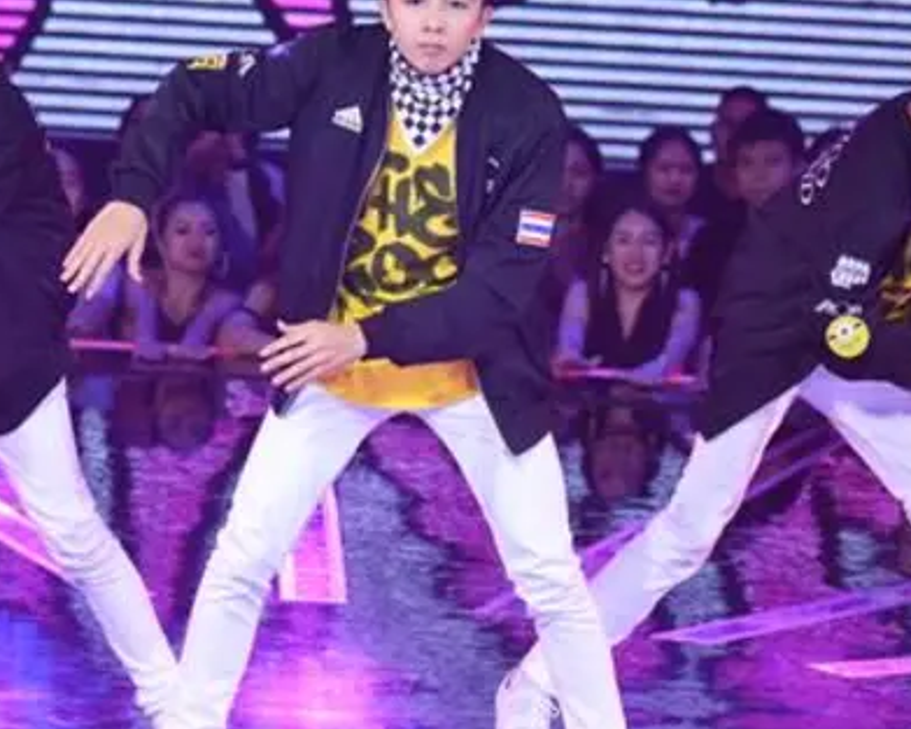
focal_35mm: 267
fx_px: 7199
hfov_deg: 7.2
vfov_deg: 5.8
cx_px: 377
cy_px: 337
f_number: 3.5
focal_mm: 95
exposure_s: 1/1600
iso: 5000
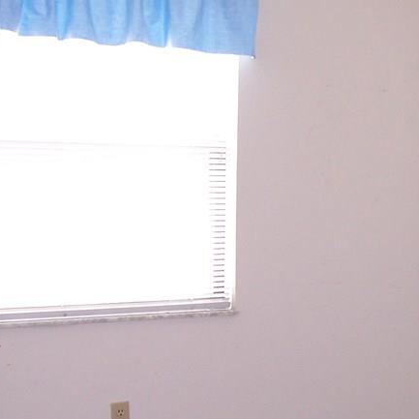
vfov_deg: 24.7
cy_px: 310
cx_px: 326
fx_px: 945
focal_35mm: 69
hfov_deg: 24.7
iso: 140
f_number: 2.8
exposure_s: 1/60
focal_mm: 5.5
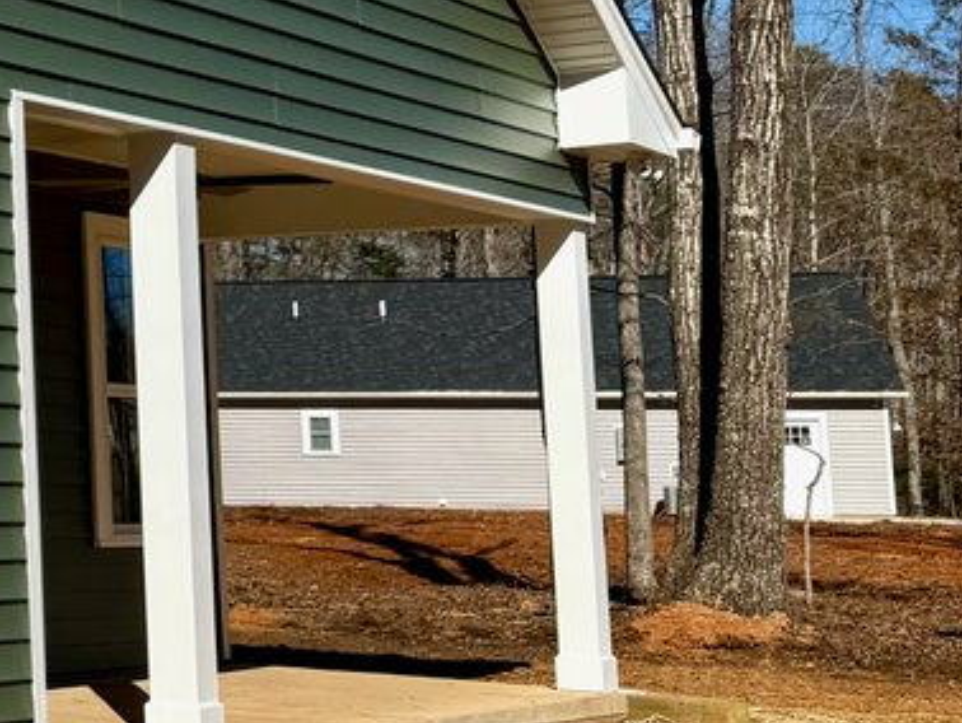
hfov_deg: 16.1
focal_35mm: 96
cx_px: -935
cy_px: 93
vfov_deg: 15.3
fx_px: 2670
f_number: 1.78
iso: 80
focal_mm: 6.76
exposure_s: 1/5714
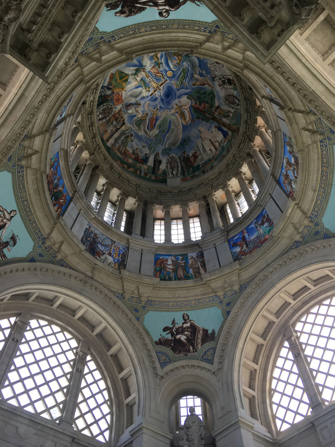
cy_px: 224
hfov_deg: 48.2
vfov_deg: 61.7
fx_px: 374
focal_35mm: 29
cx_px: 168
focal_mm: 4.15
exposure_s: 1/100
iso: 40
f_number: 2.2
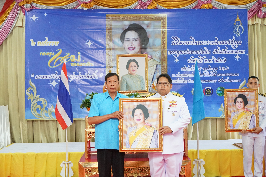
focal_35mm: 54
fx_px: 399
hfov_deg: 36.9
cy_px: 88
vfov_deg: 25.0
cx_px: 133
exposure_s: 1/25
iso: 8000
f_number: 10
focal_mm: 54
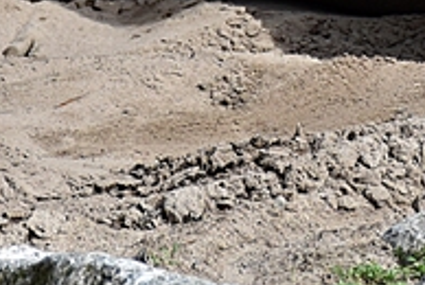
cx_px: 348
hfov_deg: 3.3
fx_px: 7472
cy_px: -341
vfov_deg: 2.2
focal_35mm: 632
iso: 320
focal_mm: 80
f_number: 5.6
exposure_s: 1/500
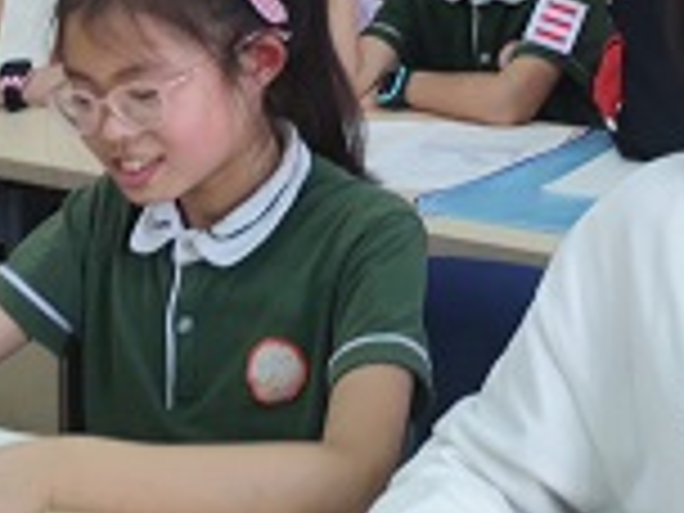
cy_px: -414
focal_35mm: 95
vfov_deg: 13.8
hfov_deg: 19.7
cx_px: 760
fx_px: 1877
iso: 291
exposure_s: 1/50
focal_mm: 6.72
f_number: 1.69
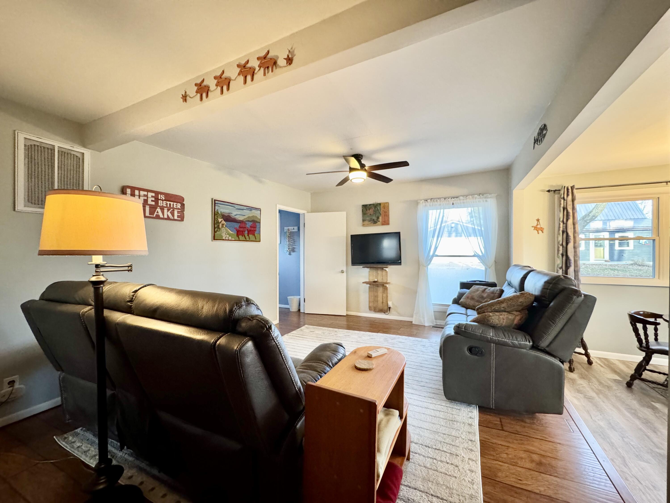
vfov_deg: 85.7
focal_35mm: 14
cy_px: 252
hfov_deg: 102.1
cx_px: 335
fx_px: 271
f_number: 2.2
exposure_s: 1/60
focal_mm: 2.22
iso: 500
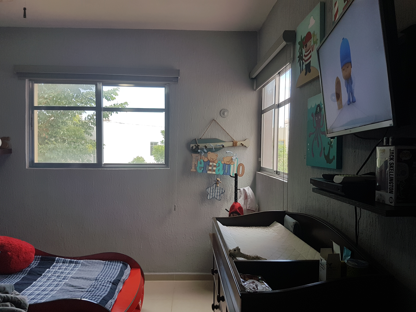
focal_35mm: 26
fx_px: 312
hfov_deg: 67.3
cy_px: 156
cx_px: 208
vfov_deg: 53.1
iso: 40
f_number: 1.7
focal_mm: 4.2
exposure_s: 1/306
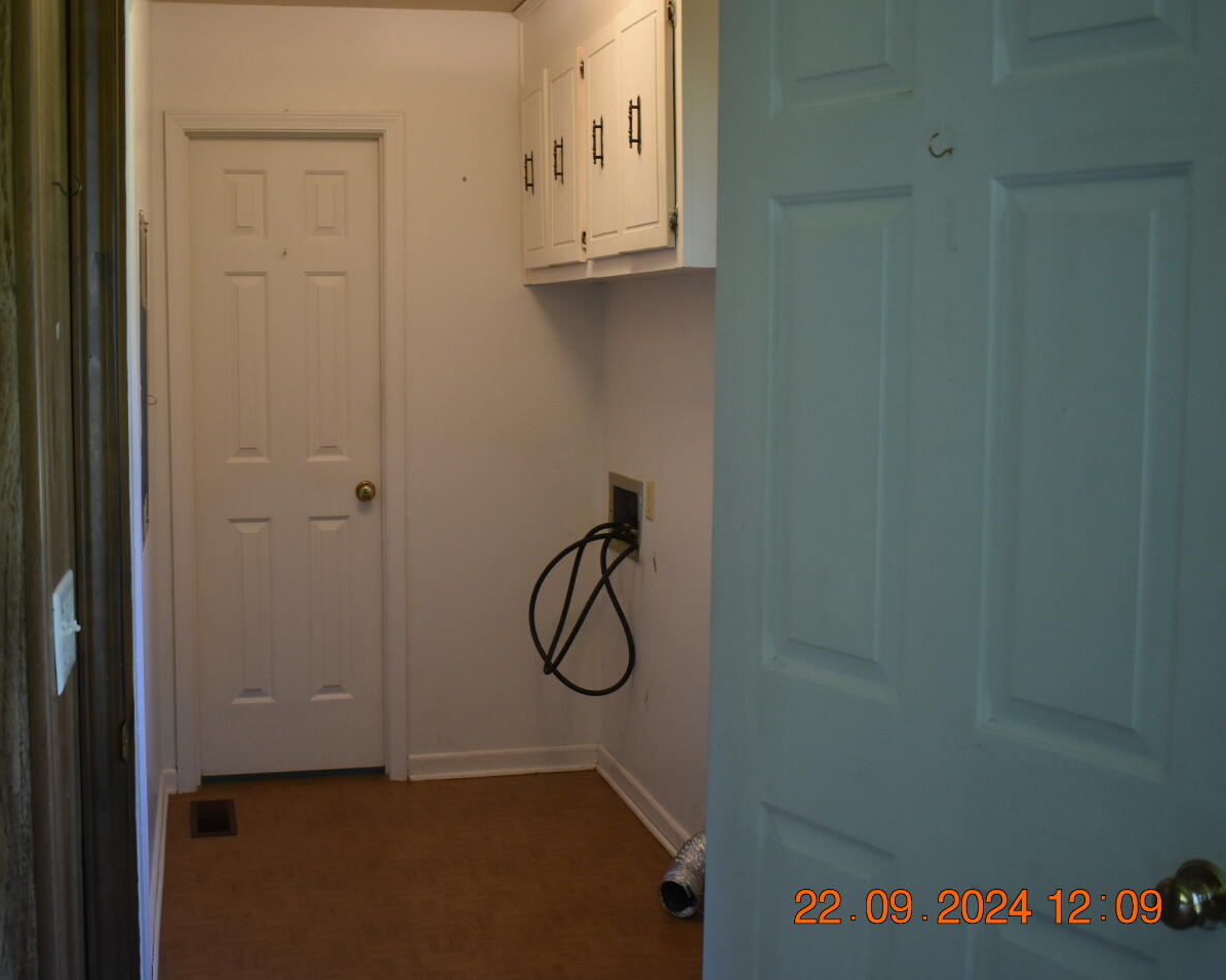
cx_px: 488
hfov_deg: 43.6
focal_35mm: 42
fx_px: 1524
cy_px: 437
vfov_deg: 35.6
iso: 800
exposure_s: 1/125
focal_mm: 22
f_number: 3.8
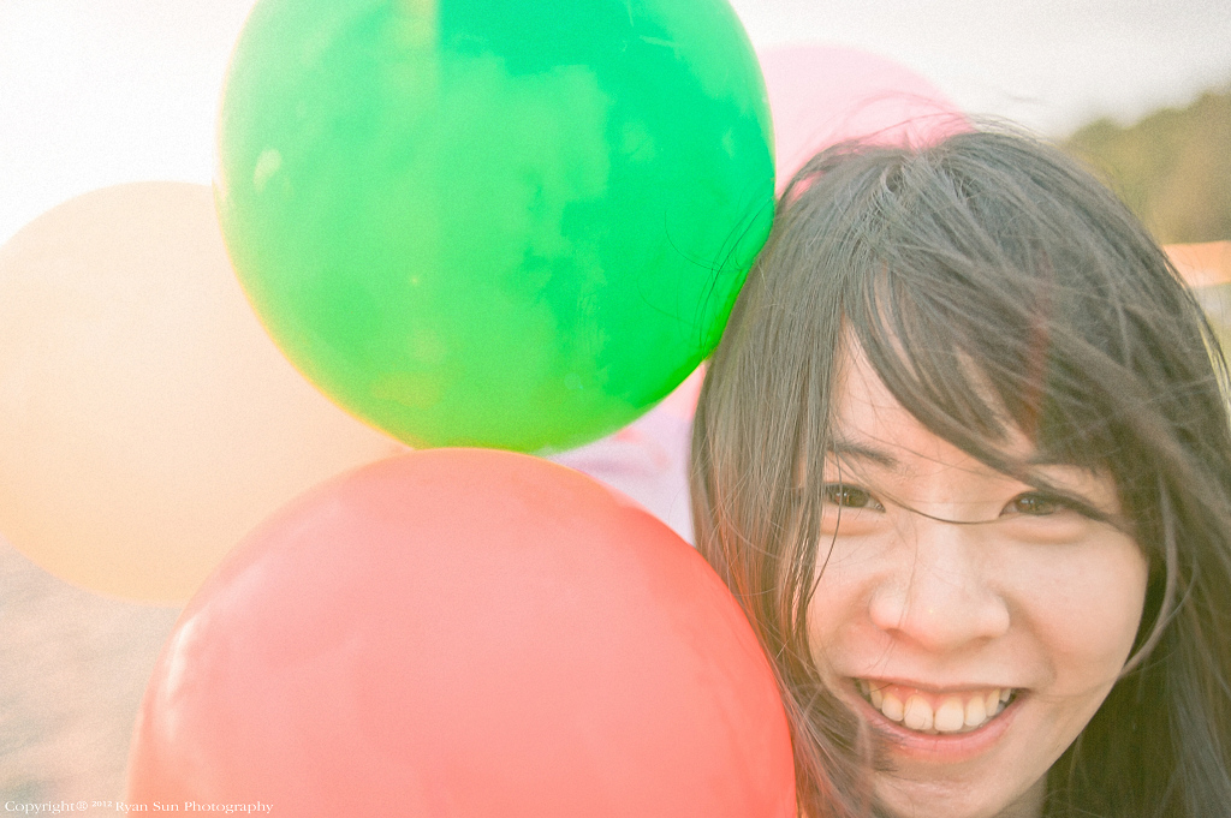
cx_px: 616
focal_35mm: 35
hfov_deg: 54.5
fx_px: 1196
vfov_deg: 37.8
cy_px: 409
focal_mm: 35
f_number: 2.2
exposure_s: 1/60
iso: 100
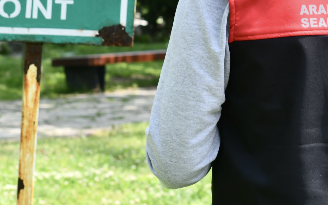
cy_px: 2
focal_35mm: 185
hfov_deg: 11.3
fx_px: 1654
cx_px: 90
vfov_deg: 7.1
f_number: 7.1
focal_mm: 62
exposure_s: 1/100
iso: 64
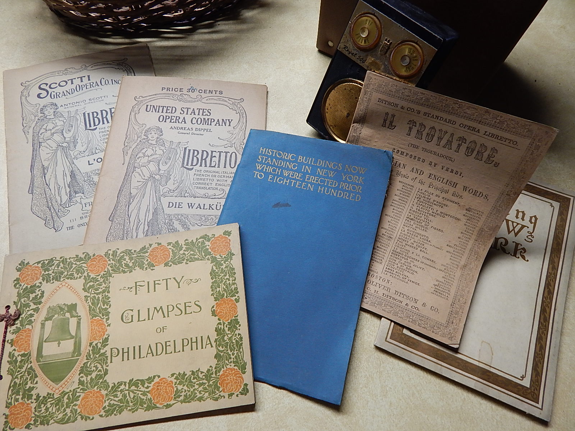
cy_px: 216
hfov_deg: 76.4
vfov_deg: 61.1
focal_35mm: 22
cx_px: 288
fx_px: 365
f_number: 3
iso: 140
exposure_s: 1/30
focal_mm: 4
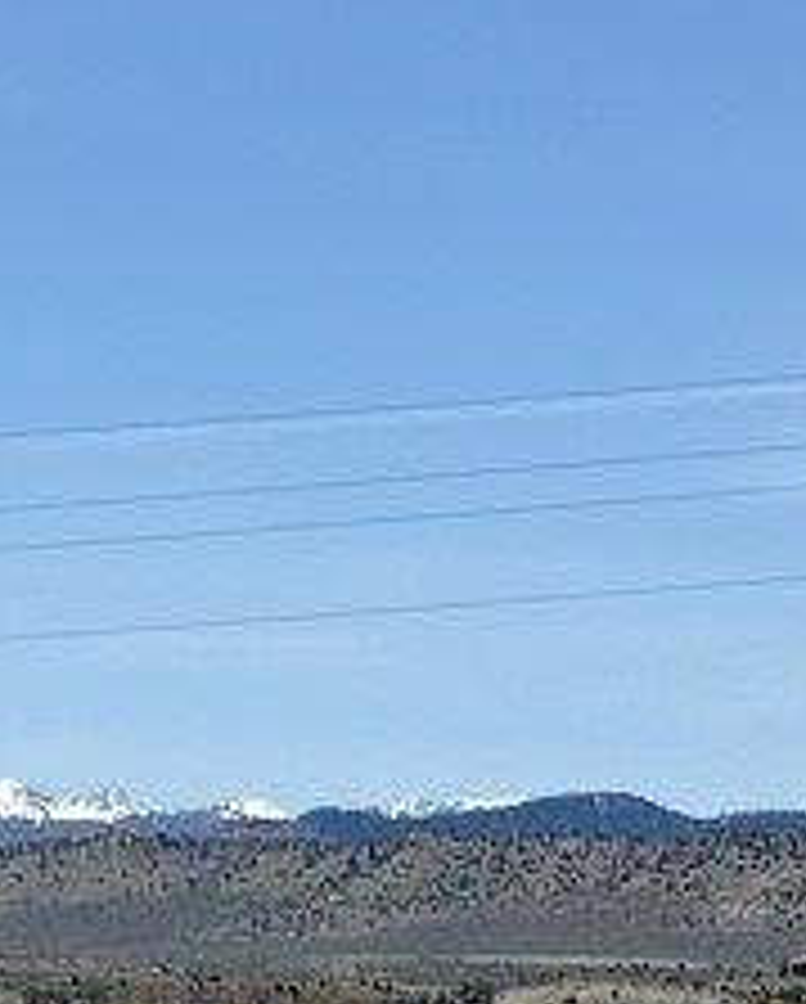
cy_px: 1067
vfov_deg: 8.9
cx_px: -729
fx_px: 6398
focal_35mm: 215
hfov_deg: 7.0
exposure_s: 1/6536
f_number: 1.78
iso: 64
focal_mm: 6.76
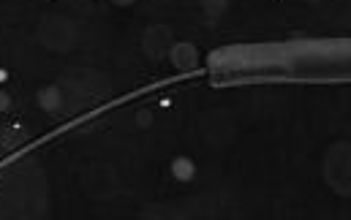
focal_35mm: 3201
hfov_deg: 0.7
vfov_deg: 0.4
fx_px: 30660
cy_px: 376
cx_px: -210
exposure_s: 1/1000
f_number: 2.8
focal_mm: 400
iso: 1600
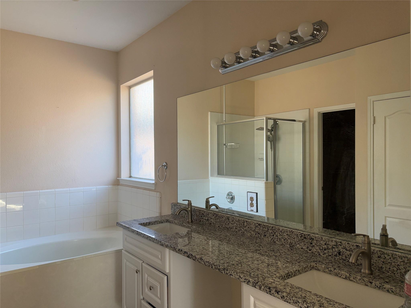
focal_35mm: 26
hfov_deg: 67.3
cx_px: 206
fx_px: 309
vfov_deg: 53.1
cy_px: 154
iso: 125
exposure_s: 1/106
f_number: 1.6
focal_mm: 5.96
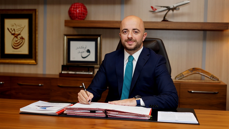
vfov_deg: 22.6
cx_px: 116
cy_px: 67
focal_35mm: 53
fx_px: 322
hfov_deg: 39.2
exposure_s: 1/250
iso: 250
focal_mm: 50
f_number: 2.5
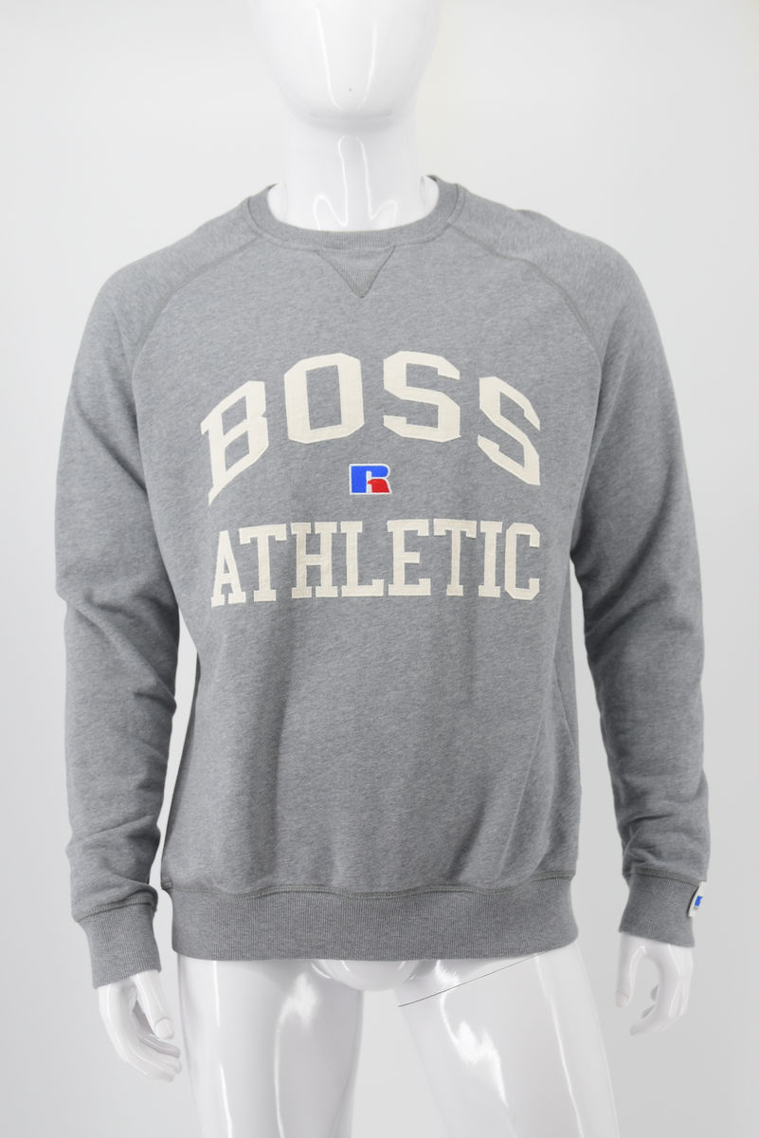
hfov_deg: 28.1
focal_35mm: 48
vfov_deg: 41.1
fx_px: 1517
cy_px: 569
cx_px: 380
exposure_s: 1/125
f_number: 5.6
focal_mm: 32
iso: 320
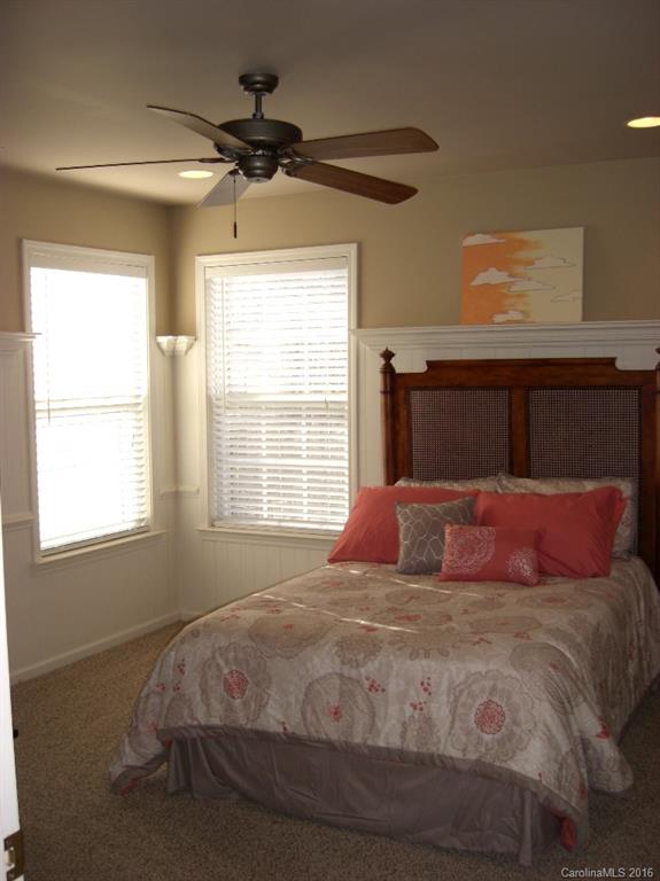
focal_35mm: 38
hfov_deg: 37.7
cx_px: 330
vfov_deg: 49.0
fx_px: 967
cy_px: 440
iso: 80
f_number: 2.8
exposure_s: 1/125
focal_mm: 7.9
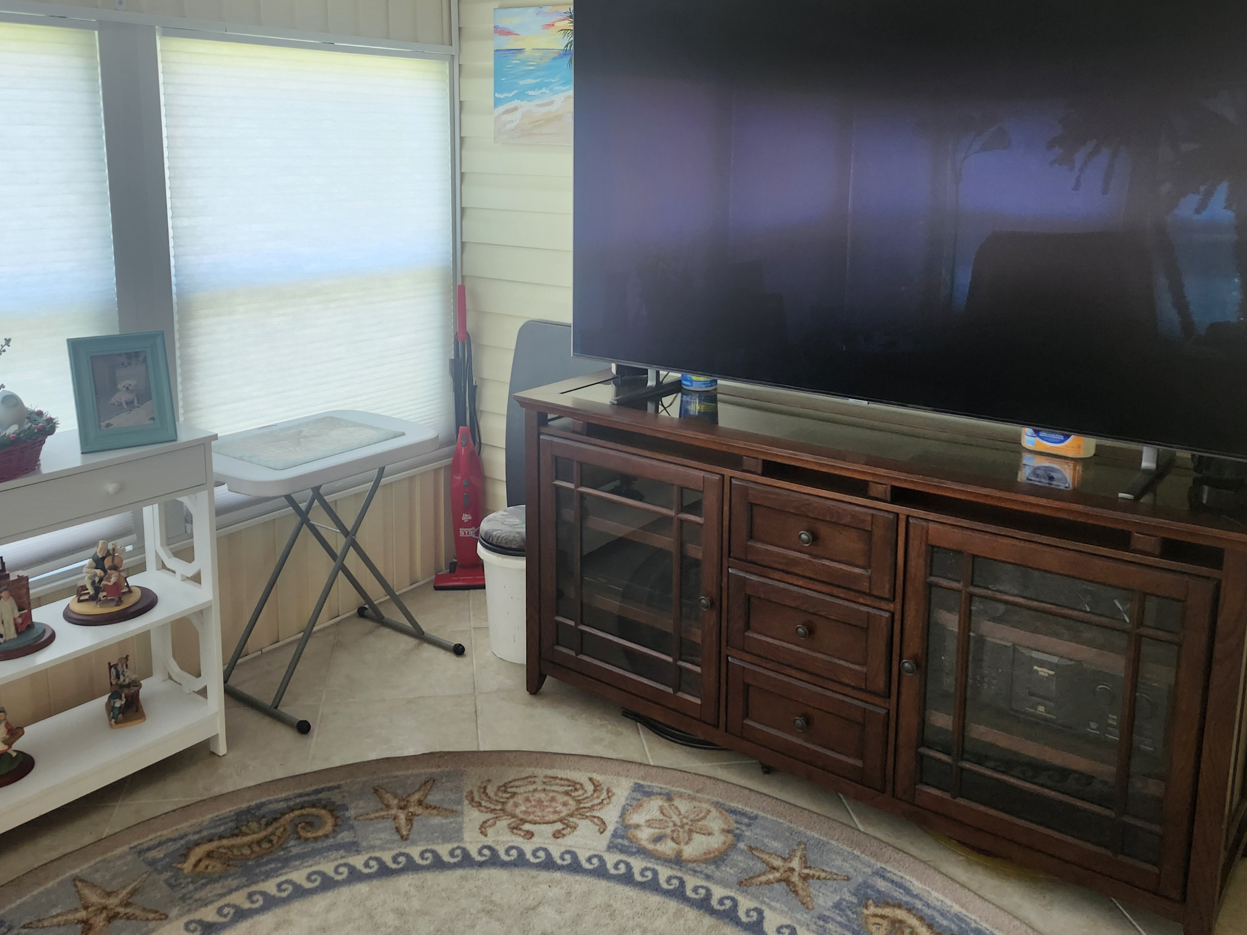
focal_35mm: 30
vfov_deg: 46.3
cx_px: 593
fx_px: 1081
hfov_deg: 59.9
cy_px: 341
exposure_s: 1/120
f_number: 1.8
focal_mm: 5.54
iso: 200
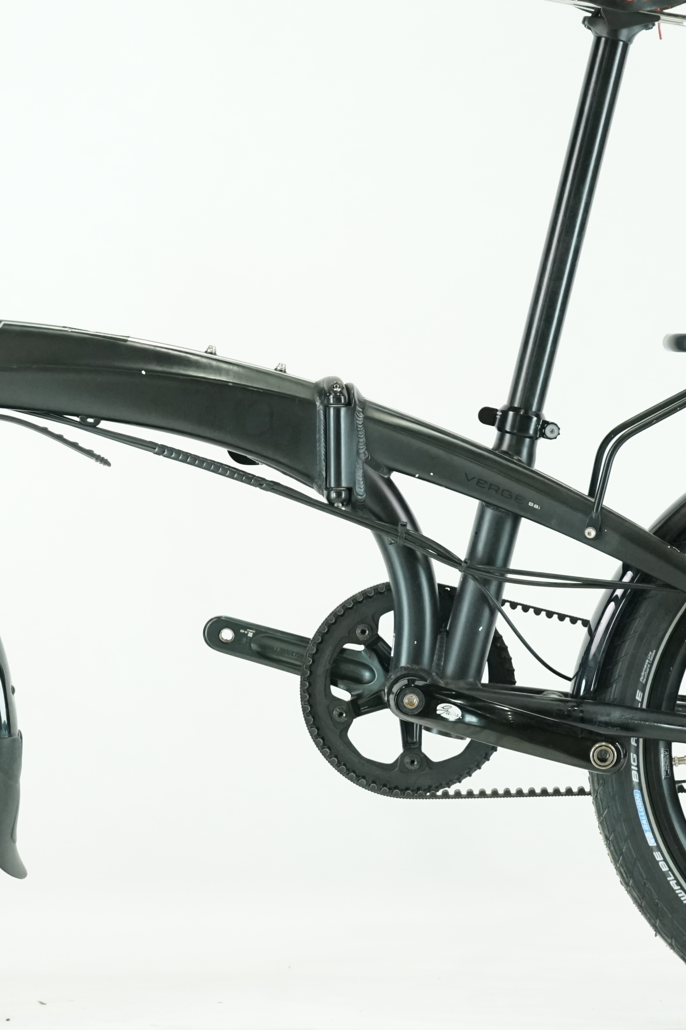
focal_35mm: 130
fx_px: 3716
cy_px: 423
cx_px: 222
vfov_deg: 15.8
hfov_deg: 10.5
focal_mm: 68
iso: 2500
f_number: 5.6
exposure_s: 1/200
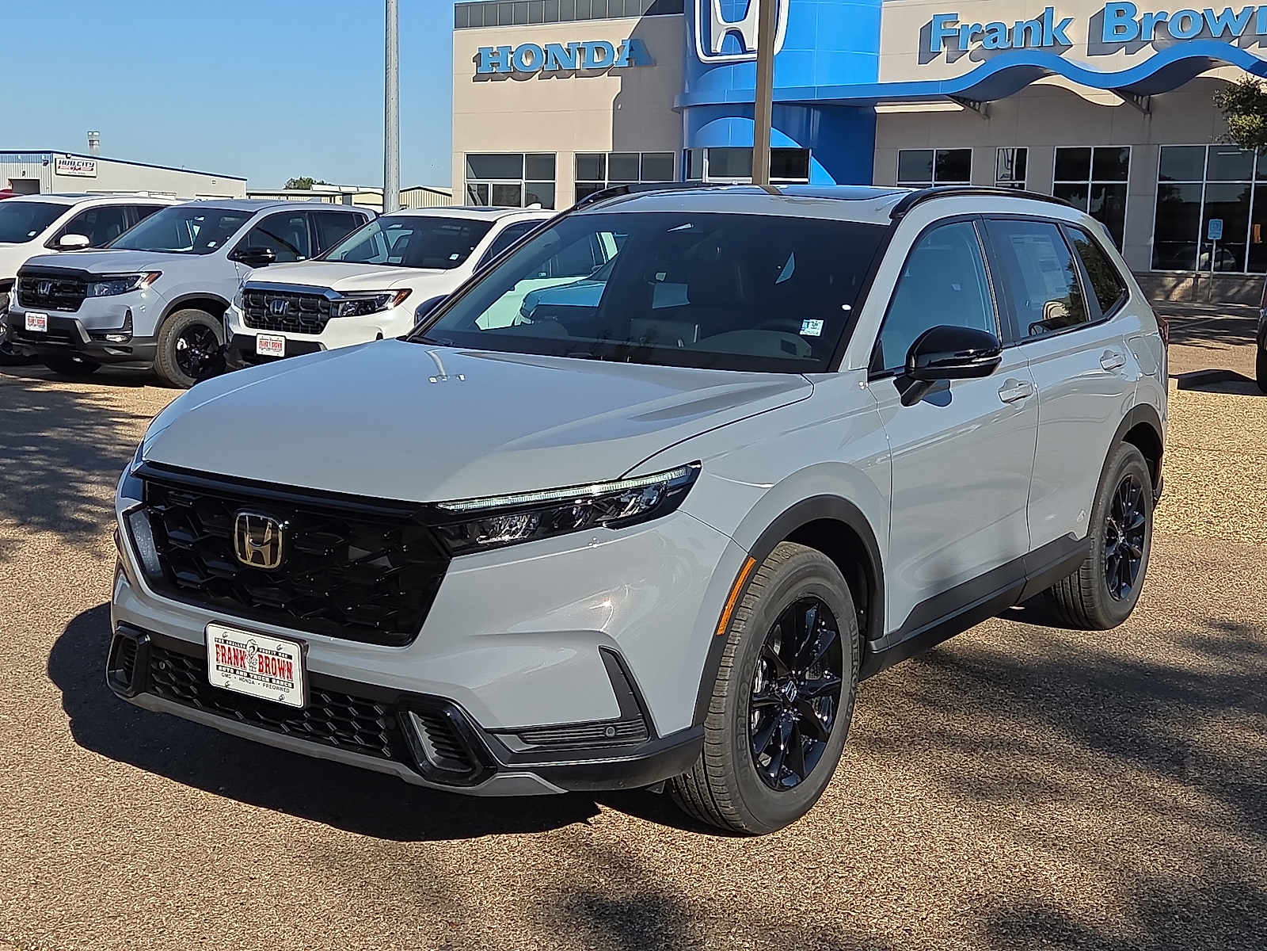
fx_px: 1610
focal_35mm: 44
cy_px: 476
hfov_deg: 42.9
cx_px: 634
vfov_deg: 32.9
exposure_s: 1/1667
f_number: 1.8
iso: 25
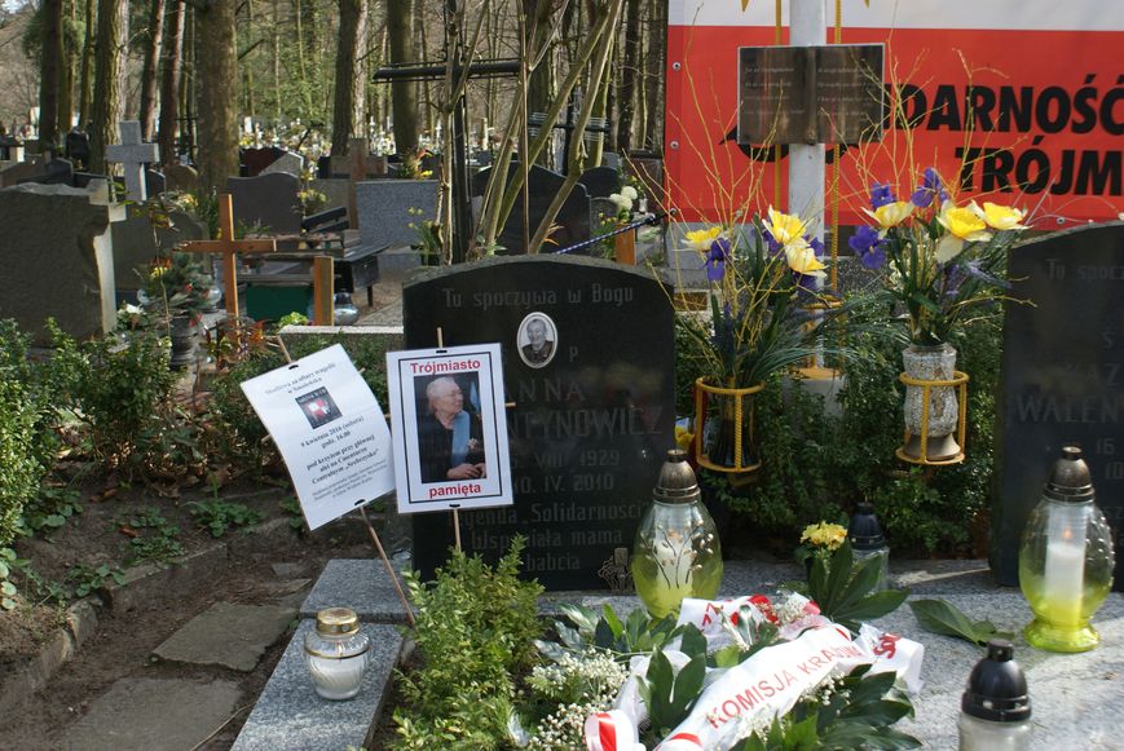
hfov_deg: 43.6
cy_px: 376
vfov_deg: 29.9
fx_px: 1406
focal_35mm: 45
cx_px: 562
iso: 100
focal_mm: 30
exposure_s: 1/80
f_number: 6.3
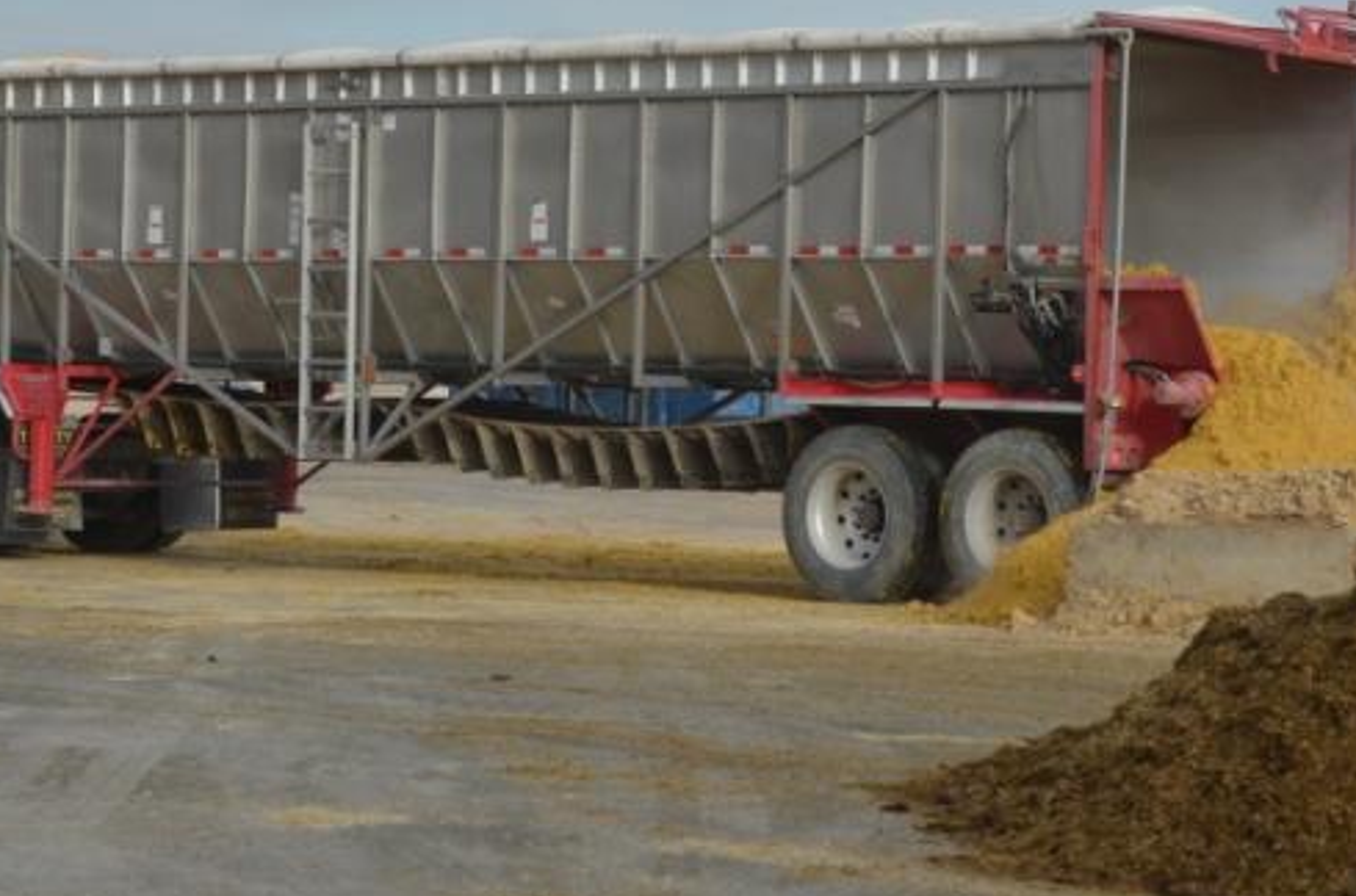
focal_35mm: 138
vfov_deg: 9.9
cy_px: 257
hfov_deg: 14.9
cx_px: 639
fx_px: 5185
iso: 110
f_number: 8
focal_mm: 44
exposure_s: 1/250
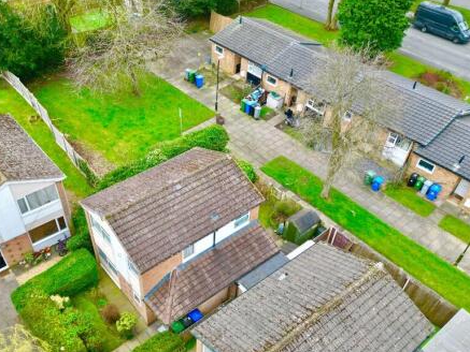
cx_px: 201
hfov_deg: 56.6
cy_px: 213
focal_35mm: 32
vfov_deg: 43.9
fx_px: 435
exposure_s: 1/320
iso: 120
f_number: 1.7
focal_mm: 6.72
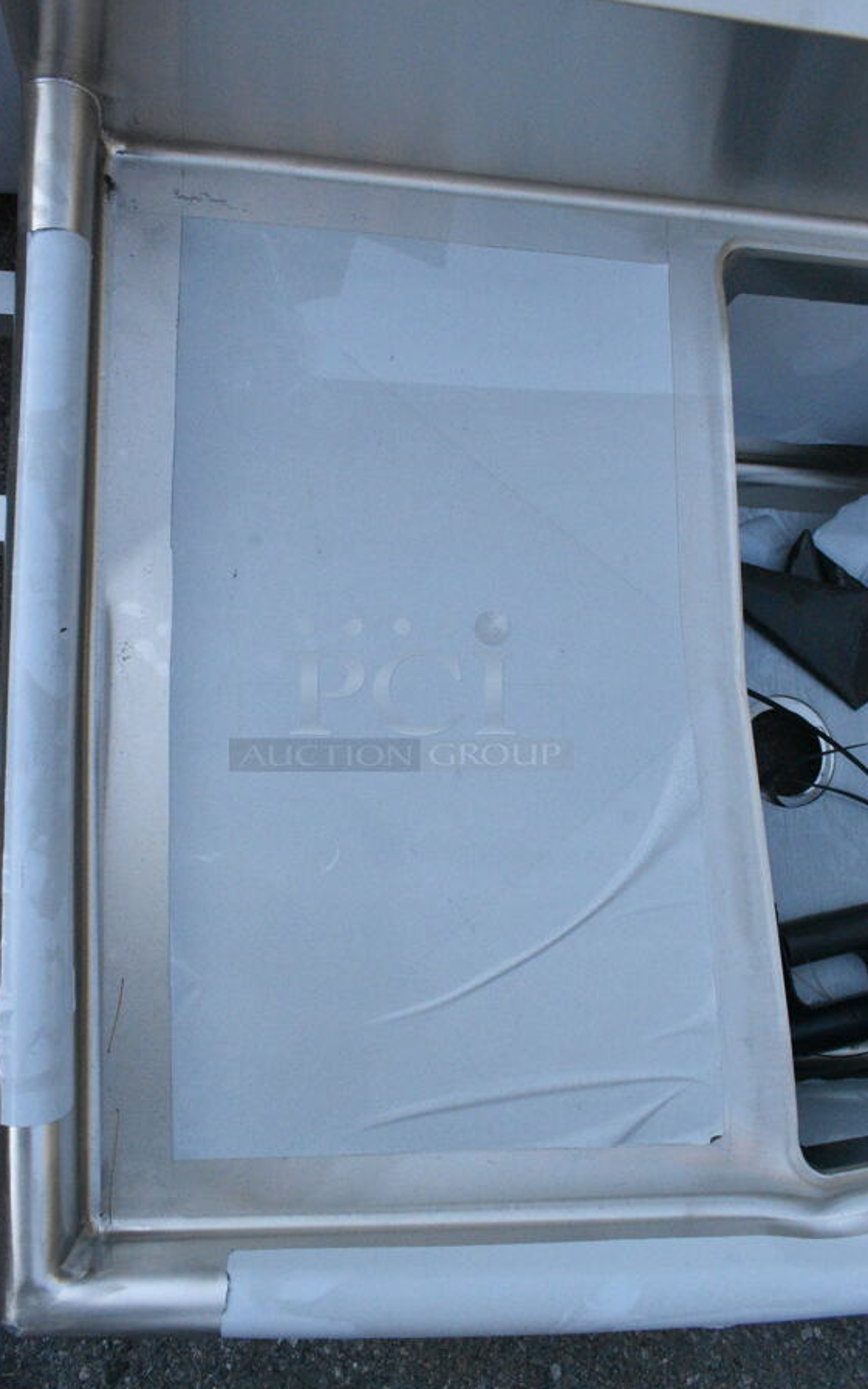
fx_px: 1060
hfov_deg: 44.5
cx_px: 402
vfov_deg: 66.5
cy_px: 691
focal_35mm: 28
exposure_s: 1/800
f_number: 16
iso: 6400
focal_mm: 18
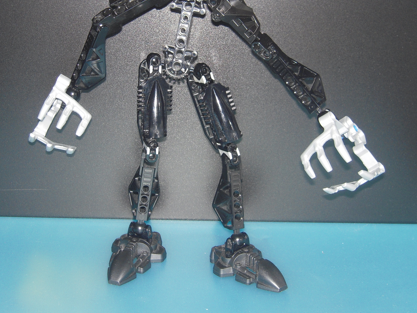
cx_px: 177
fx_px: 940
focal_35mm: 78
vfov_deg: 18.9
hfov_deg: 25.0
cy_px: 112
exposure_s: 1/40
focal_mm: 8.9
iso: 125
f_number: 3.5
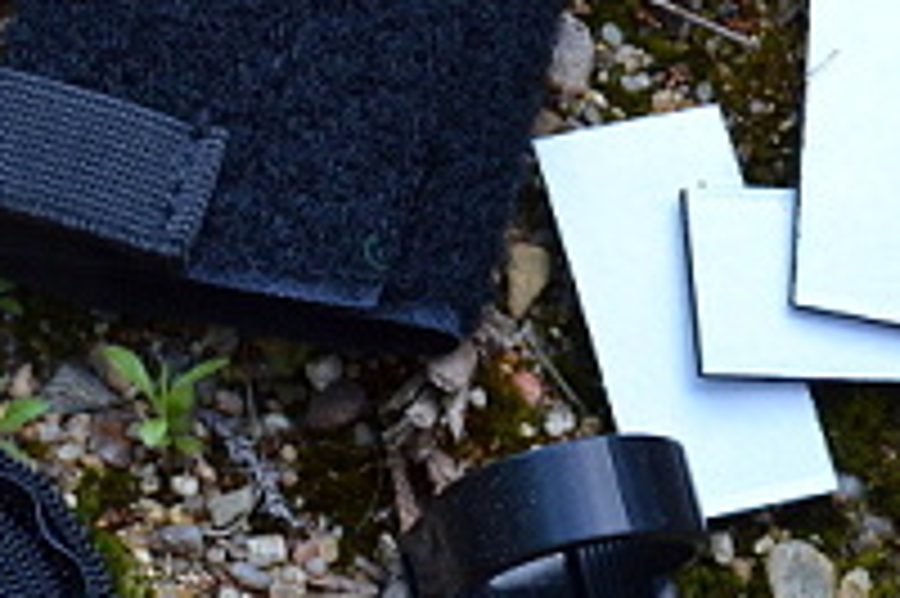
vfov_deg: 10.7
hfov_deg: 15.9
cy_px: 115
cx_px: 27
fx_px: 3172
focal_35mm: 127
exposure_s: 1/8
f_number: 16
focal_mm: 26
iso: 100
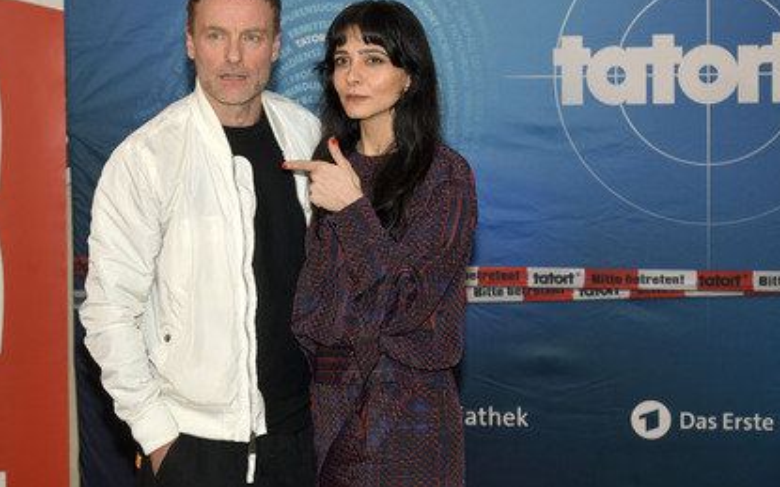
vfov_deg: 18.1
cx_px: 379
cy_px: 211
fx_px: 1530
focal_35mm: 72
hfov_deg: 28.6
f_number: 5.6
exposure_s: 1/200
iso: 640
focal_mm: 65
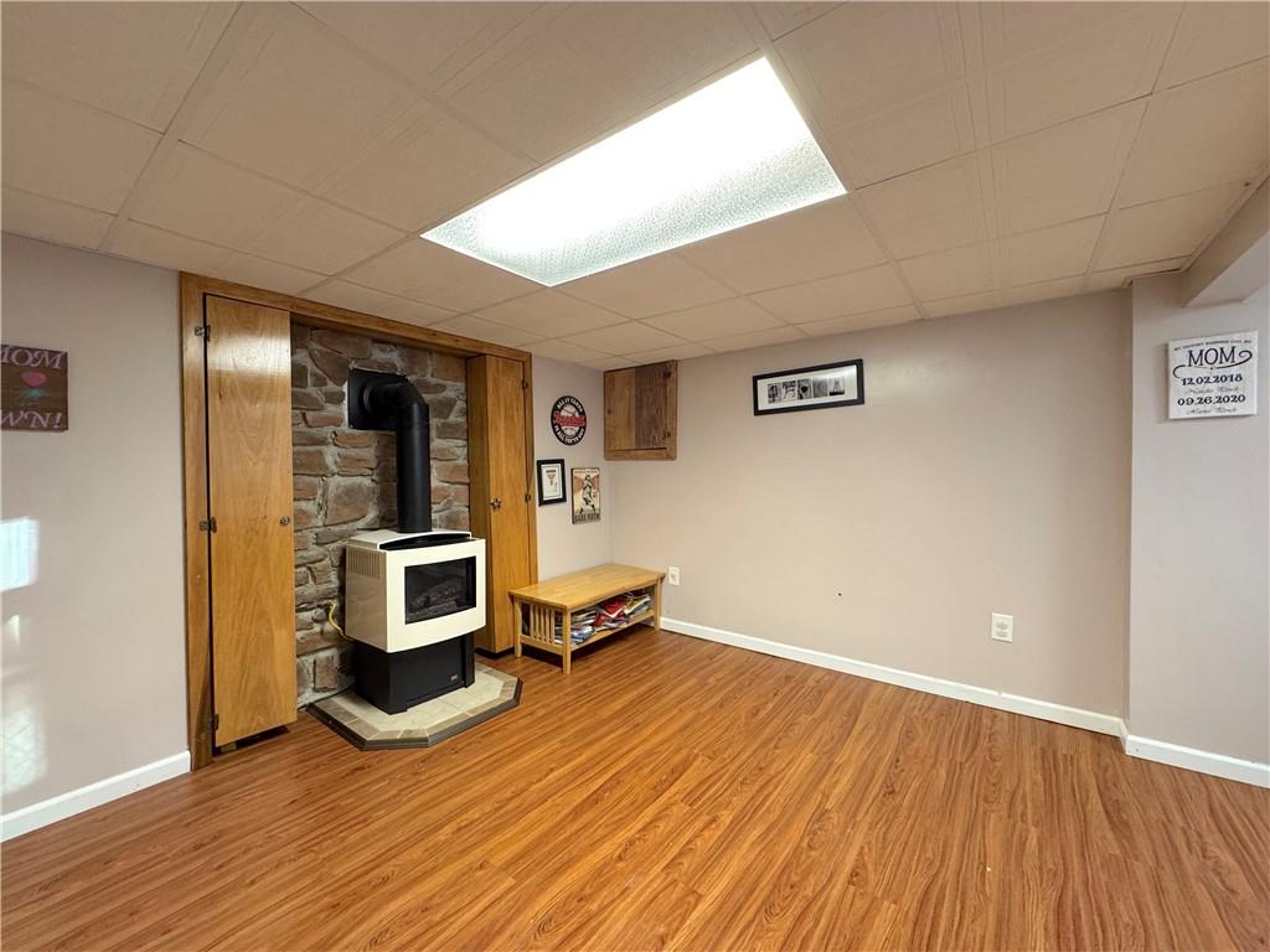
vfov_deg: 85.7
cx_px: 635
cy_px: 476
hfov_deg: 102.1
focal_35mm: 14
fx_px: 514
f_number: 2.2
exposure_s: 1/40
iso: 320
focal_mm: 2.22
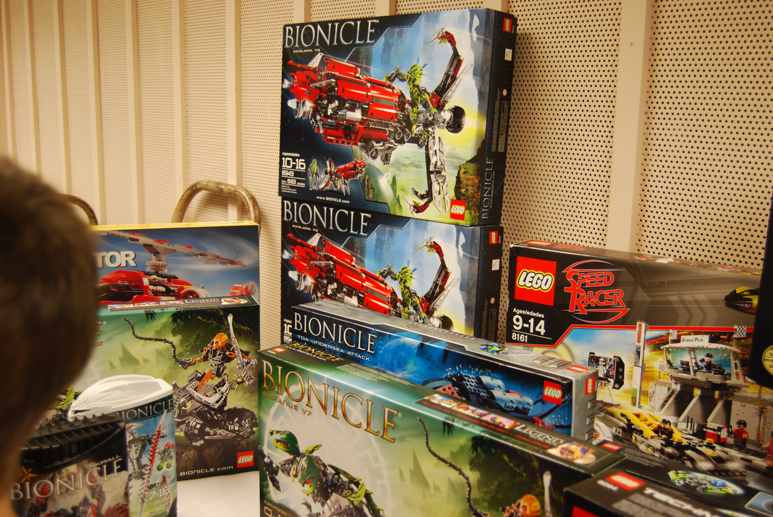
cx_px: 386
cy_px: 258
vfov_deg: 34.3
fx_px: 838
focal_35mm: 39
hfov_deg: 49.5
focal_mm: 26
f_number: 4
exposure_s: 1/20
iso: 400
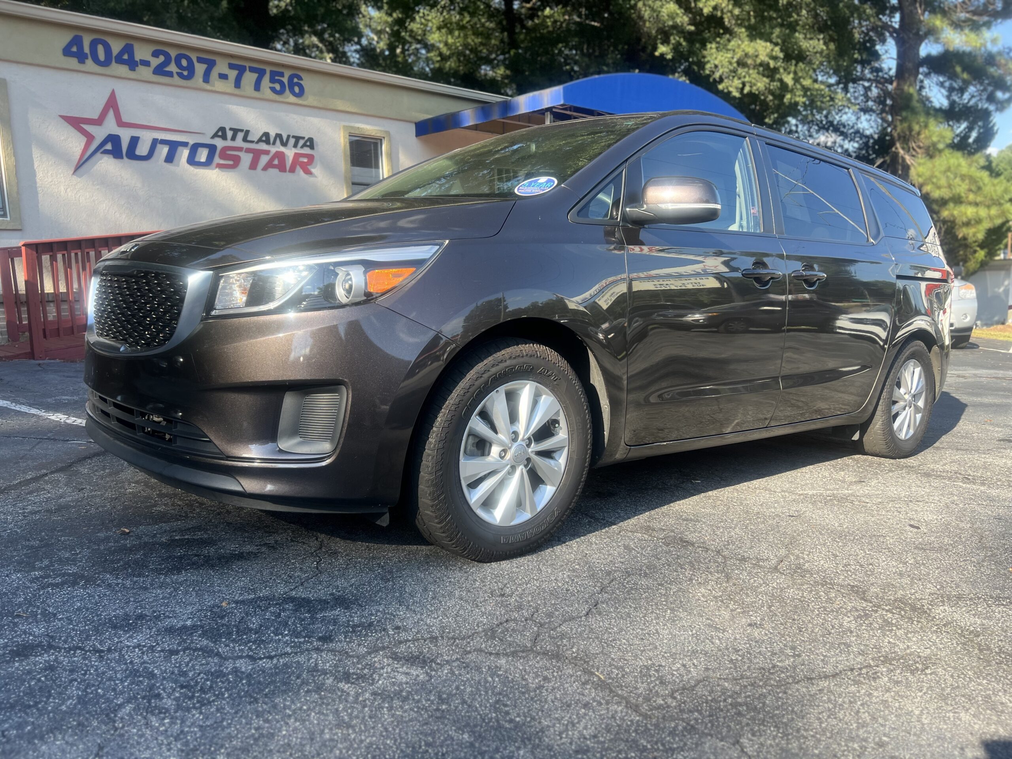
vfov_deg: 53.1
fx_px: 760
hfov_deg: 67.3
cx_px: 506
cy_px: 380
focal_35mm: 26
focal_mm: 5.7
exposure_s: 1/780
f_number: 1.5
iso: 50
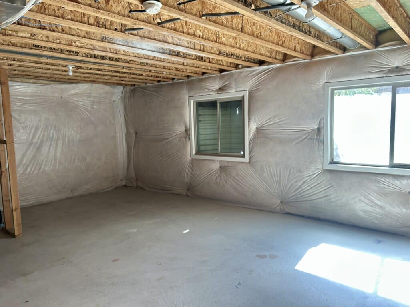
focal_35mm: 26
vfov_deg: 53.1
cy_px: 154
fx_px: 308
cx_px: 205
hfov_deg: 67.3
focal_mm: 5.7
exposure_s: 1/106
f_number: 1.5
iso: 125
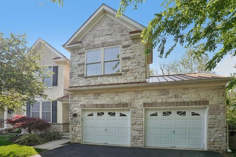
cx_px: 118
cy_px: 78
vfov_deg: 73.7
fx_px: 105
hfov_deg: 96.8
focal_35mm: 16
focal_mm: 16
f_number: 8
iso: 100
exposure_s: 1/80
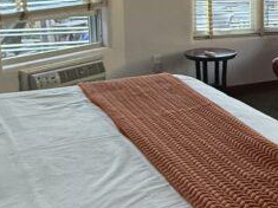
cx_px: 414
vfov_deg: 23.6
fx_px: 490
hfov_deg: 24.7
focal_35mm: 61
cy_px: 41
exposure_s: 1/99
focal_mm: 2.22
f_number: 2.2
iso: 320
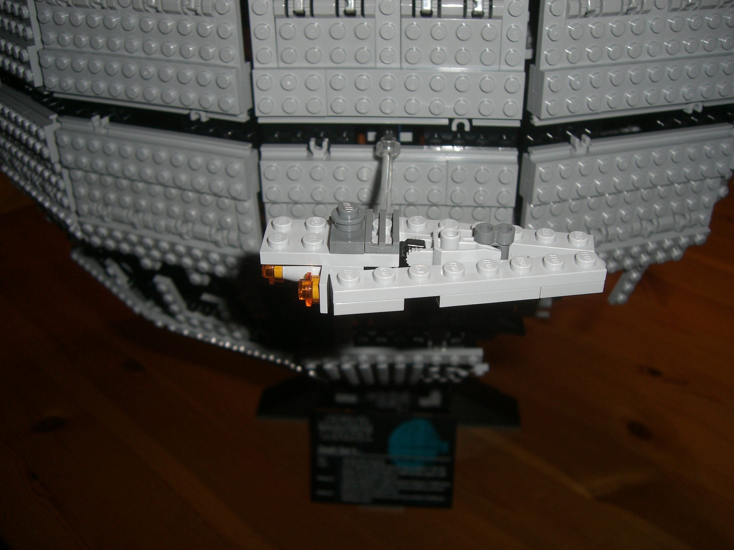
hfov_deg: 49.0
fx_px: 806
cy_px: 275
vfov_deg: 37.7
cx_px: 367
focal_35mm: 38
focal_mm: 6.2
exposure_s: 1/60
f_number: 2.7
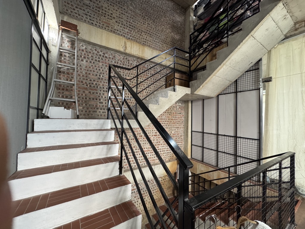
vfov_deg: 85.7
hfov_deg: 102.1
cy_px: 114
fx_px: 123
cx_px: 152
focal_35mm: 14
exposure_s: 1/60
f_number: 2.2
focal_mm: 2.22
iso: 320
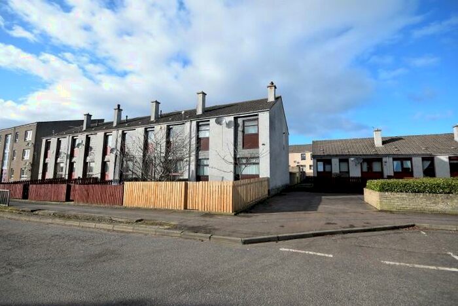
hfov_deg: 100.4
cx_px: 229
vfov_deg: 77.4
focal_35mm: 15
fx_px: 191
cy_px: 153
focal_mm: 10
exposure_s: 1/320
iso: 200
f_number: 9
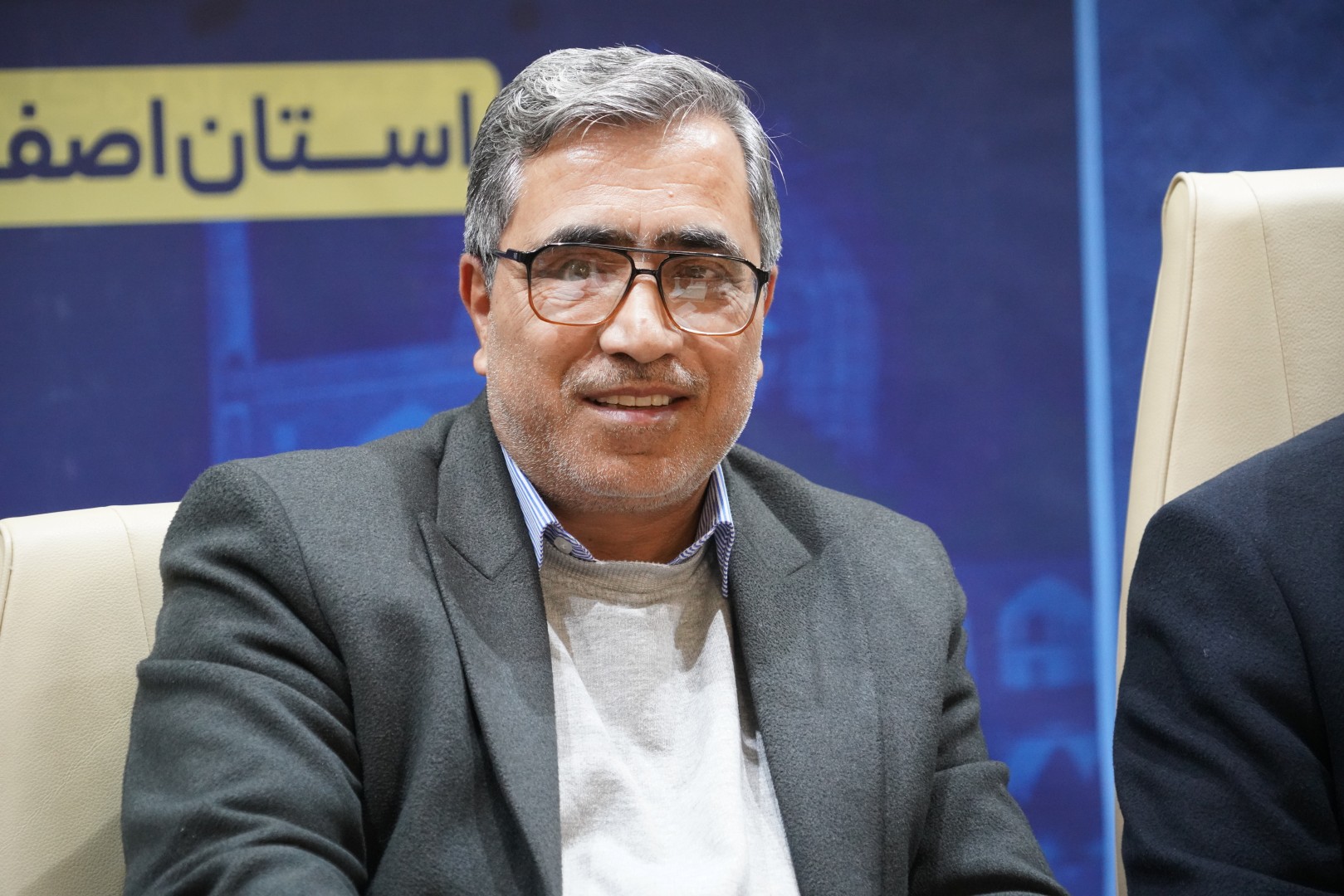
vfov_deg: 9.7
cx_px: 672
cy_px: 448
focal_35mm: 141
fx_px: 5265
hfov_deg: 14.5
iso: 6400
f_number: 6.3
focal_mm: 141
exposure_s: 1/160
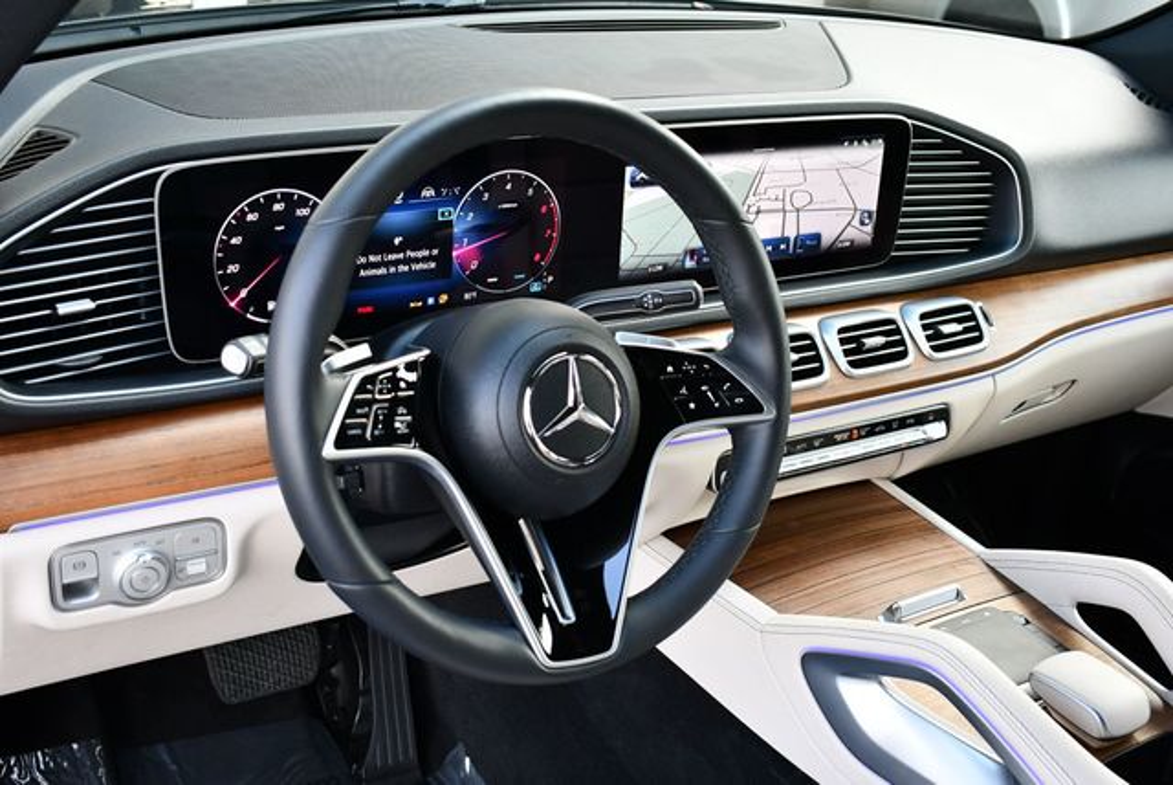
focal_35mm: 42
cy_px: 392
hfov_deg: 46.4
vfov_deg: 32.0
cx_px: 586
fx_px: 1370
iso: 720
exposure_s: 1/250
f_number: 3.8
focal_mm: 21
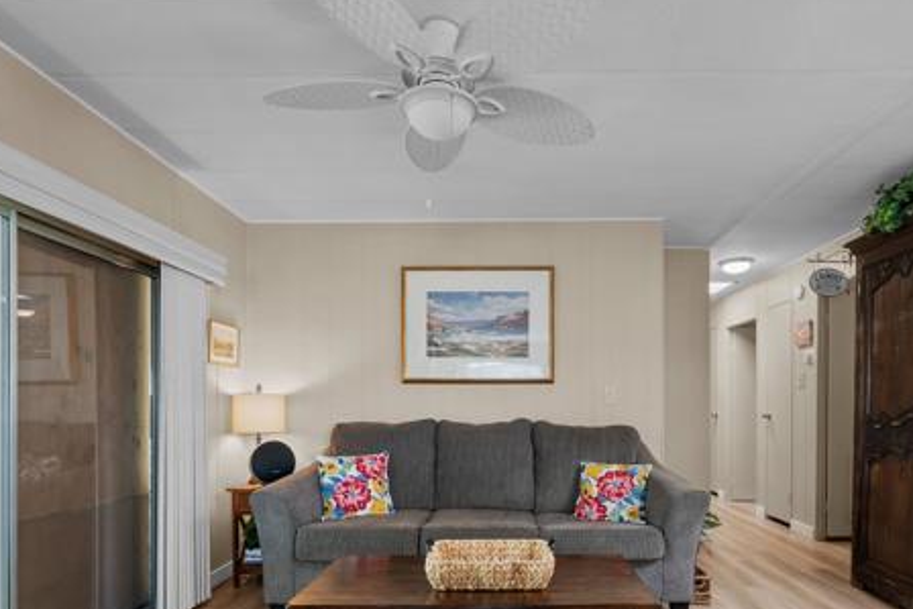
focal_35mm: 20
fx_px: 507
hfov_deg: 83.6
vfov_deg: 60.5
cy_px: 406
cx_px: 507
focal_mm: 14
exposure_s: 1/1.67
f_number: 9
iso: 250
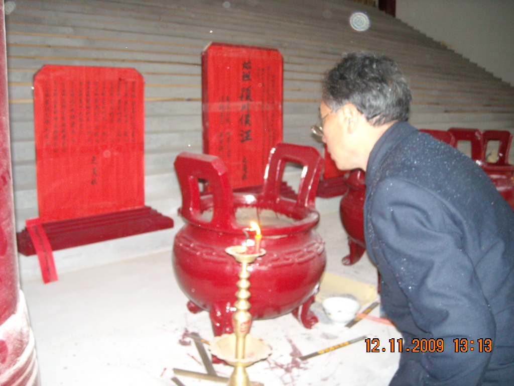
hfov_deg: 52.6
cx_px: 257
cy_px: 193
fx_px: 520
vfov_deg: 40.7
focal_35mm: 35
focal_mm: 5.7
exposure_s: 1/60
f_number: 2.8
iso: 400
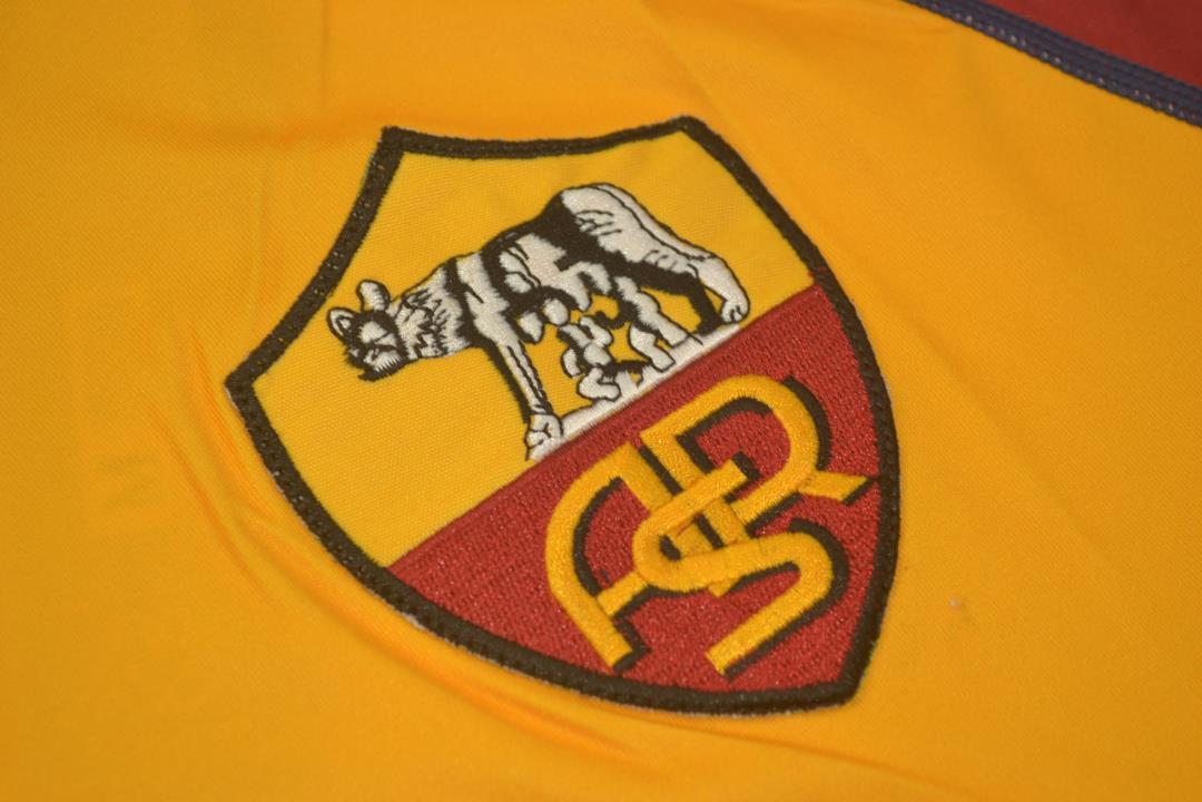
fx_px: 2754
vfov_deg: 16.6
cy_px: 401
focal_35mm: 82
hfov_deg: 24.6
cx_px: 601
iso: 200
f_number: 5.6
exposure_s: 1/60
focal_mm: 55
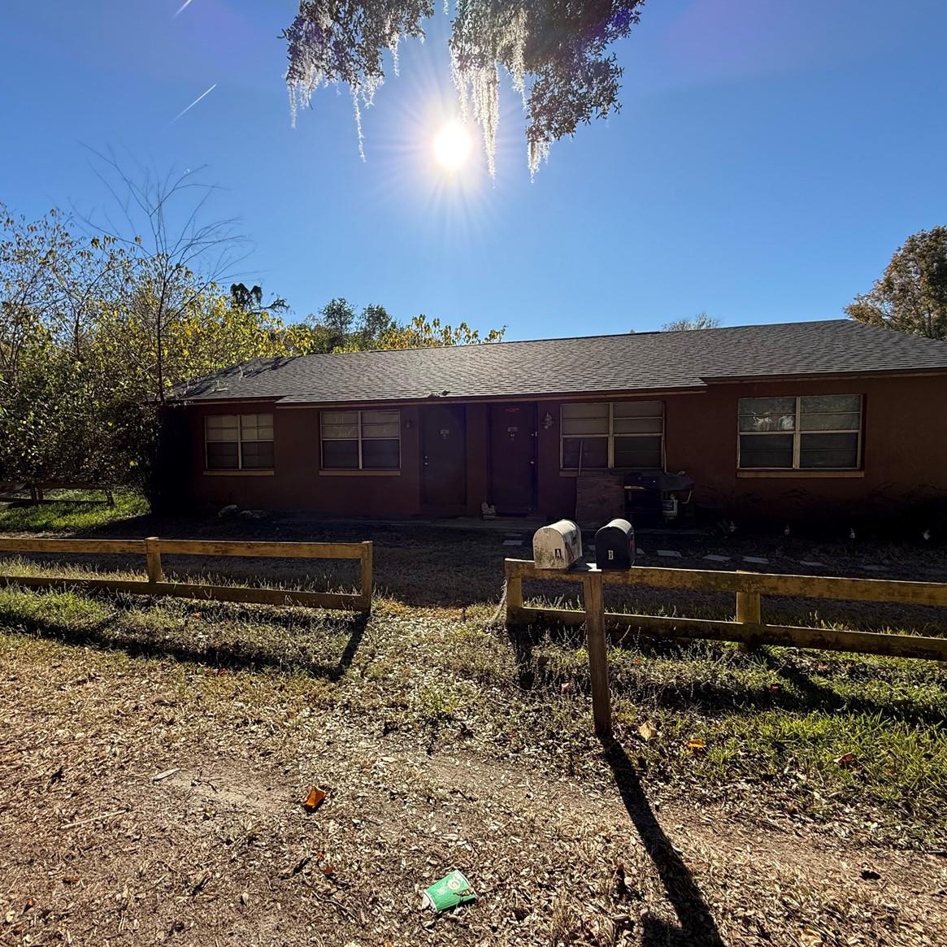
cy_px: 476
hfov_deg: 83.7
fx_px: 526
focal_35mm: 17
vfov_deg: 84.0
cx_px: 423
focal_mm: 2.22
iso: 64
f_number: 2.2
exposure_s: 1/1399
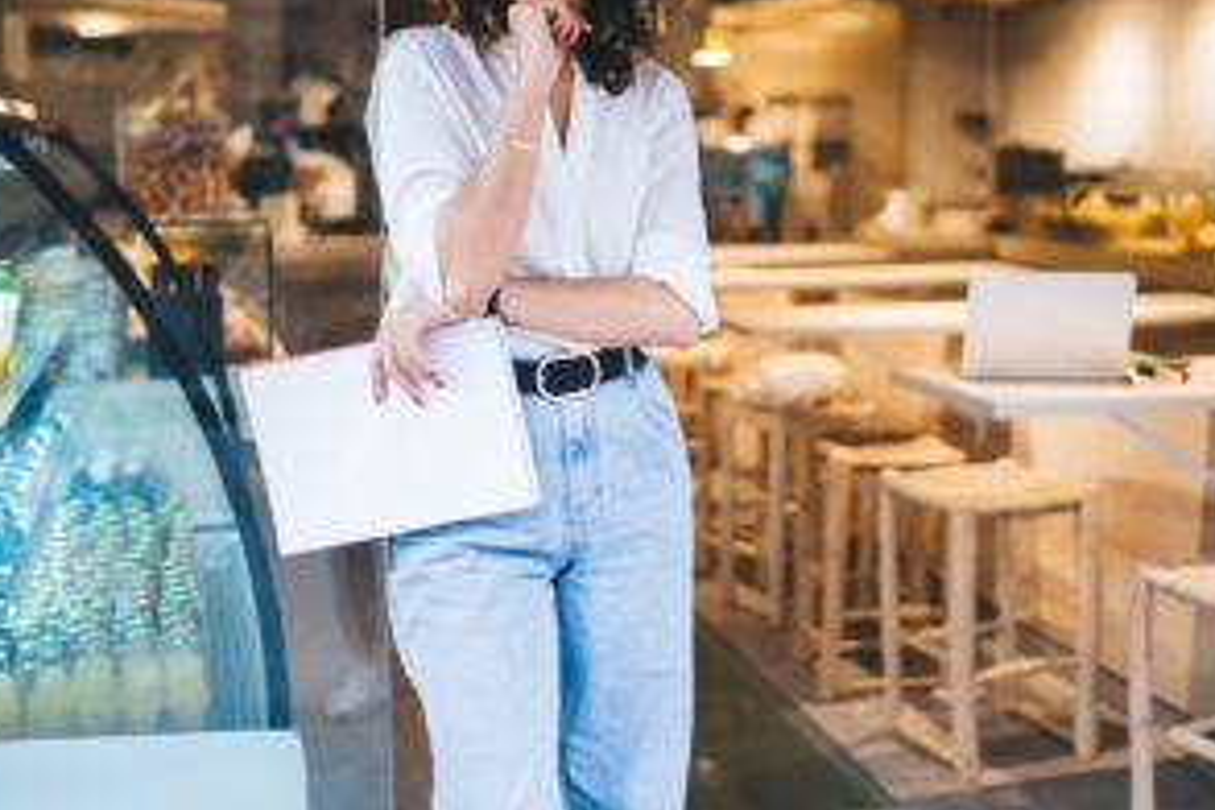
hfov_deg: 39.4
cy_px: 236
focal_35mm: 50
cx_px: 736
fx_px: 1687
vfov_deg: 26.7
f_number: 1.4
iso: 400
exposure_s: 1/500
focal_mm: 35
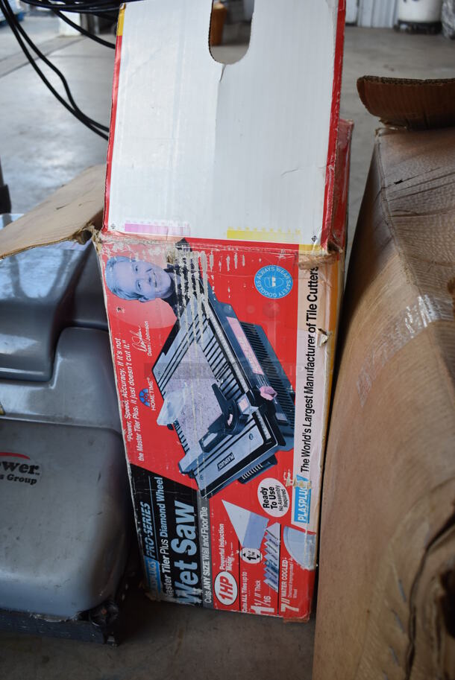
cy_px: 340
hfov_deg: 38.4
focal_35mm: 34
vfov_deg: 55.1
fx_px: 653
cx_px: 228
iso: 400
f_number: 5.6
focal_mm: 23
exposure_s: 1/125
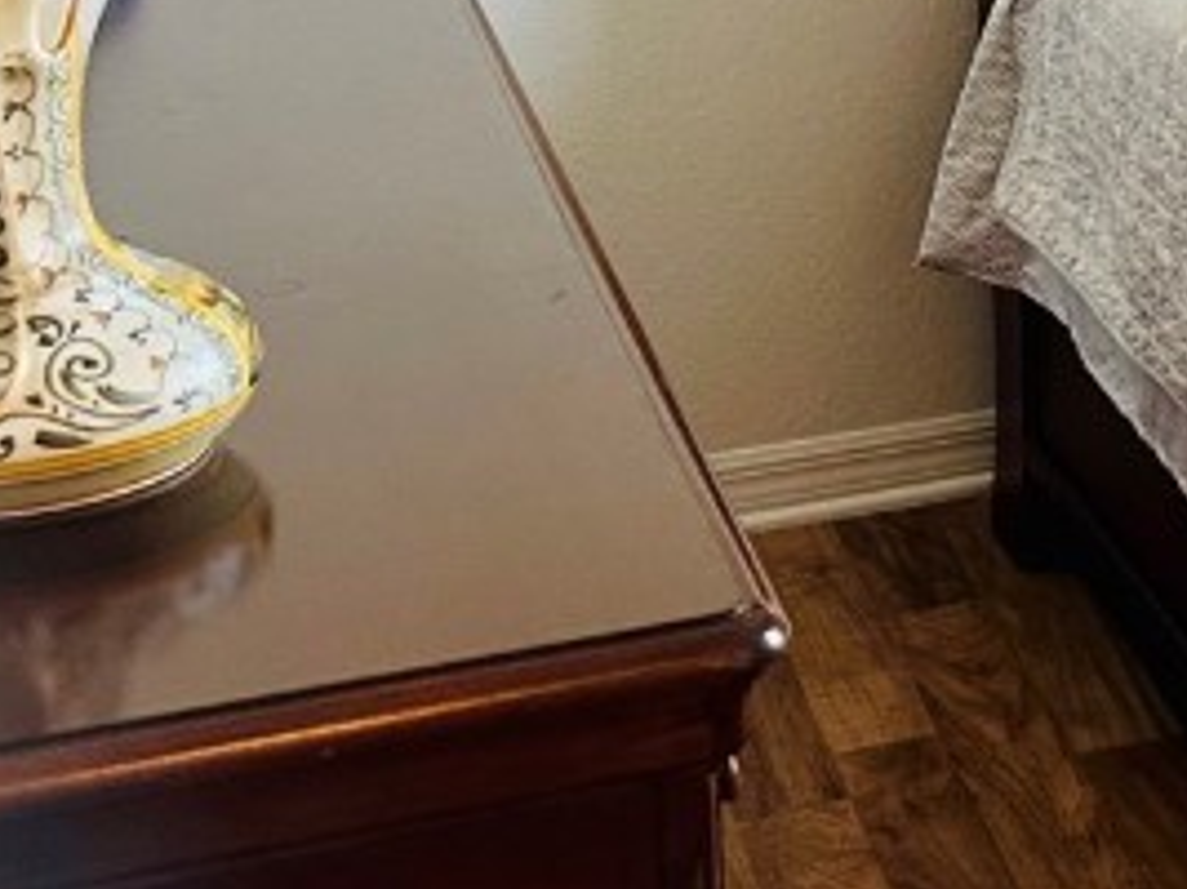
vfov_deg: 15.3
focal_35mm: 92
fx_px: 3153
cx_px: 1943
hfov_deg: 18.2
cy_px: -244
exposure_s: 1/60
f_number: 1.78
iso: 125
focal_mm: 6.86
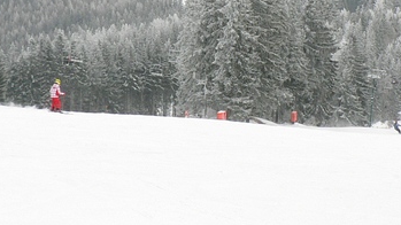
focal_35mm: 90
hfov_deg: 23.6
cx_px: 261
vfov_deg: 13.3
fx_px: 957
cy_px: 21
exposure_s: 1/320
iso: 100
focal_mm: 6
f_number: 5.6
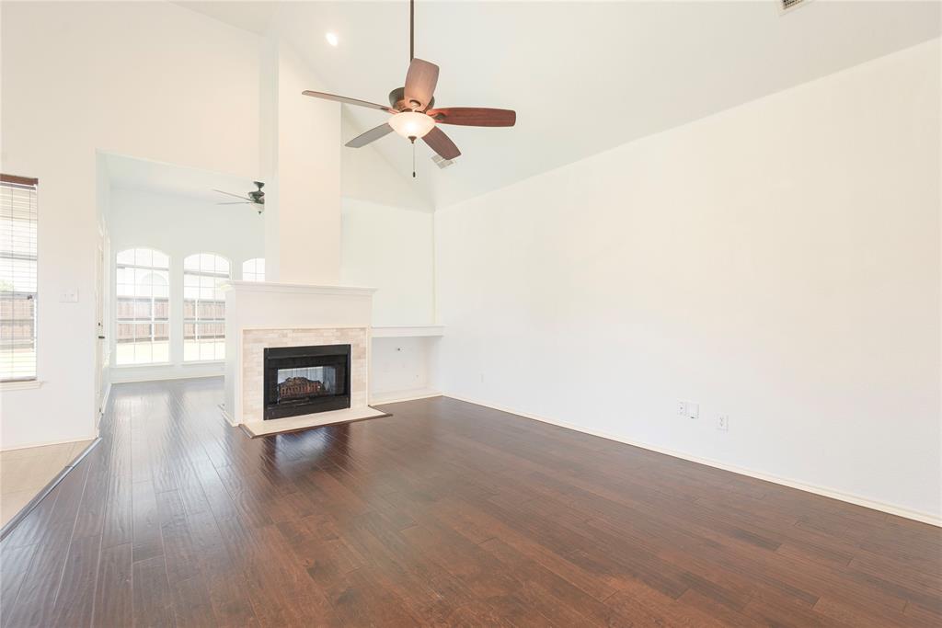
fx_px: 419
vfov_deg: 73.8
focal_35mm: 16
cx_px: 471
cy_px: 314
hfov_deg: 96.7
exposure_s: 1/5
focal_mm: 16
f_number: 7.1
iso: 100
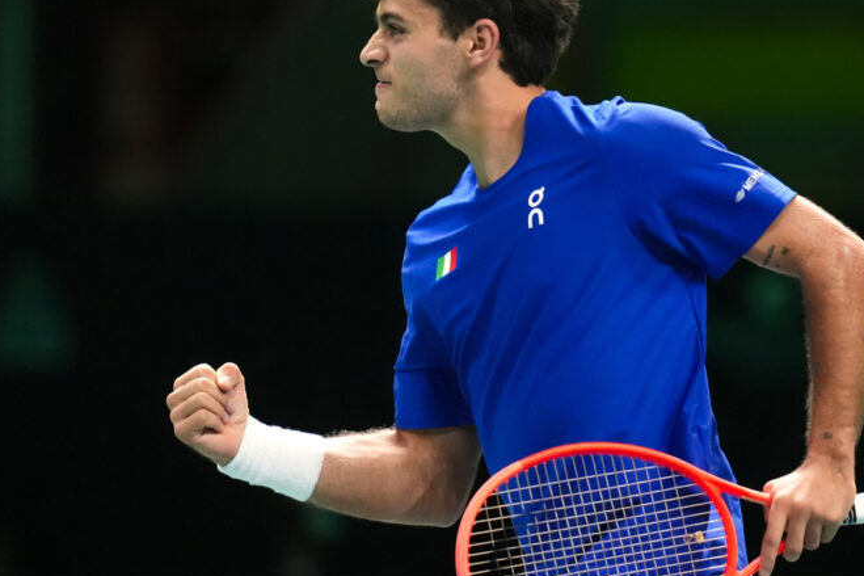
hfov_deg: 3.4
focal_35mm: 607
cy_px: 295
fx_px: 14563
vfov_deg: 2.3
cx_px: 439
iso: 6400
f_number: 3.2
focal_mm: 400
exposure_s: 1/2000
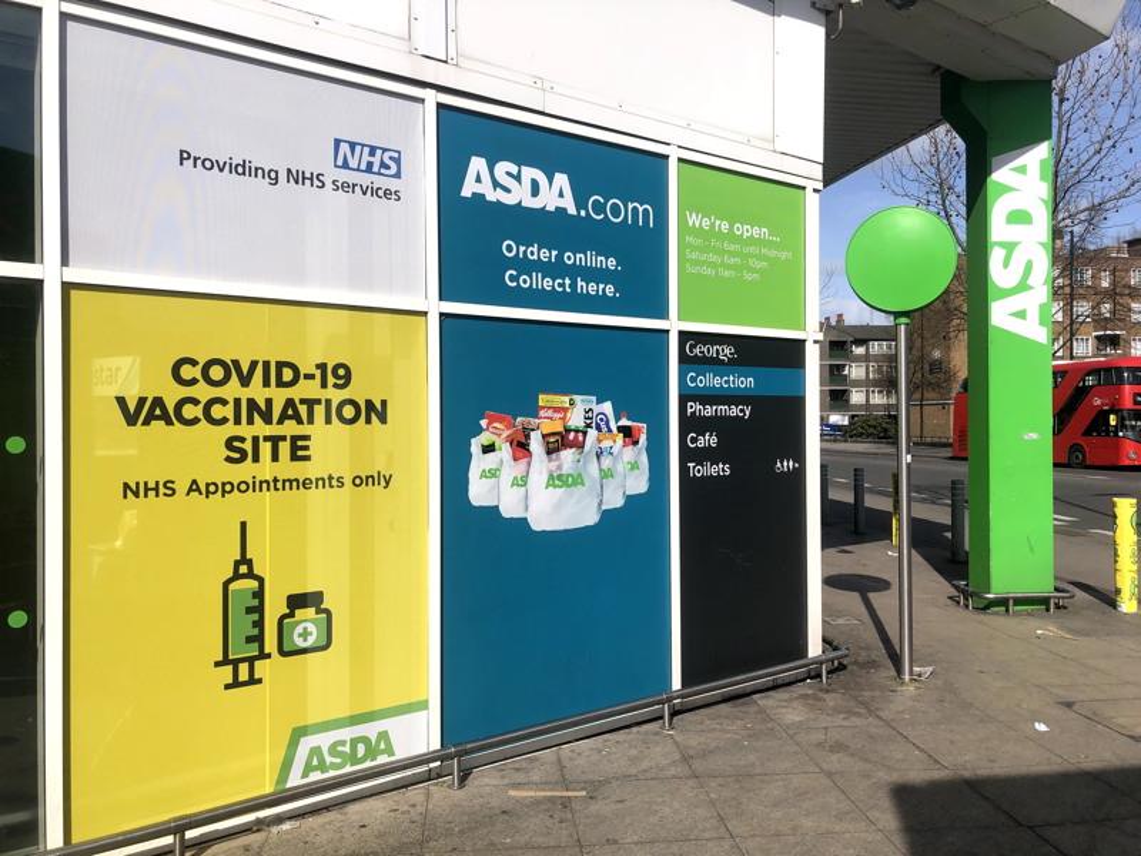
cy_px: 428
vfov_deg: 49.7
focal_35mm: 28
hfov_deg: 63.4
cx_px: 570
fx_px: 923
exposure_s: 1/3690
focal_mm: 4
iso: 20
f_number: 1.8
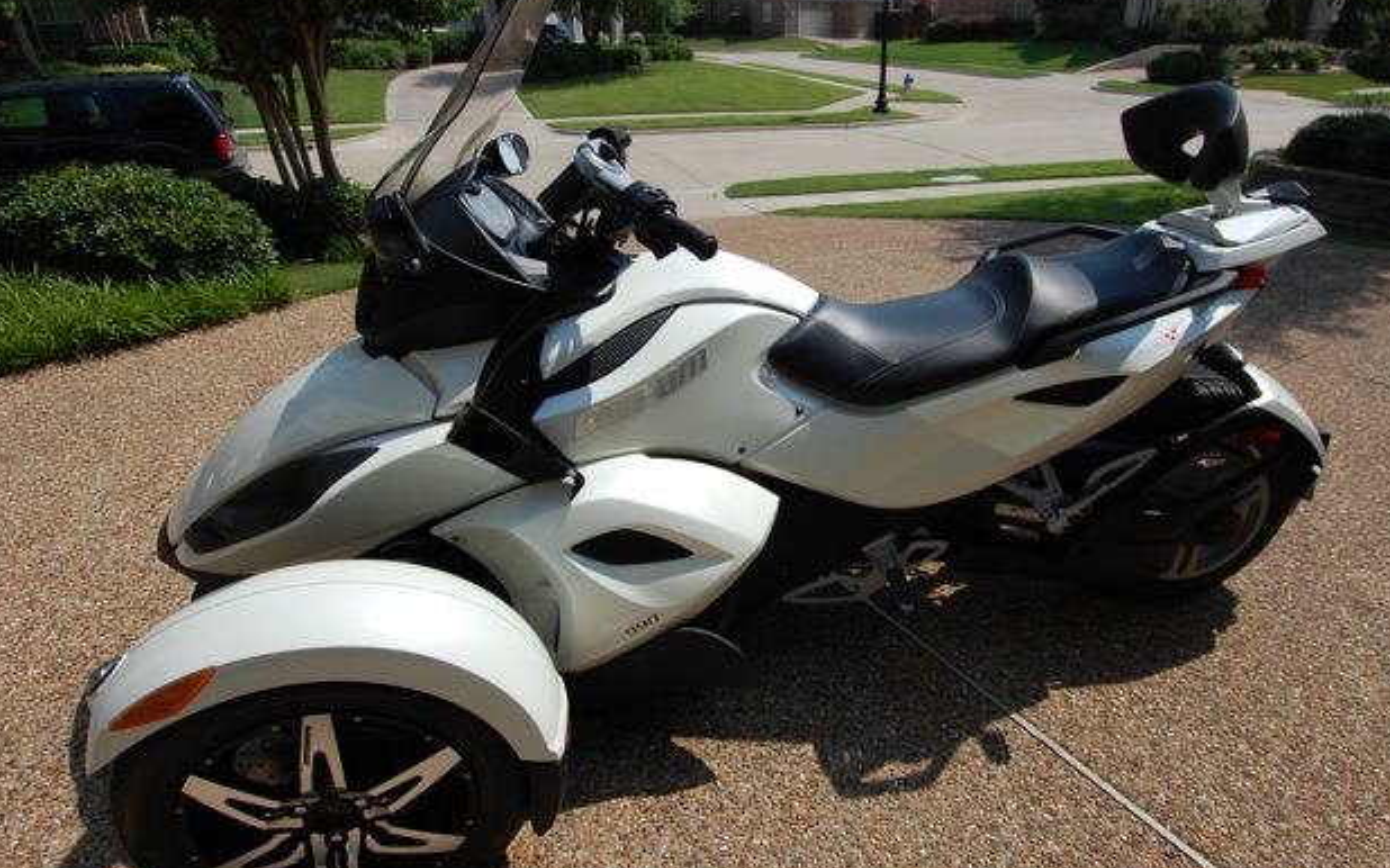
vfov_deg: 62.2
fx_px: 720
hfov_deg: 88.0
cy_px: 445
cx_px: 704
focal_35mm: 19
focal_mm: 12
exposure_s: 1/400
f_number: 10
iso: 200
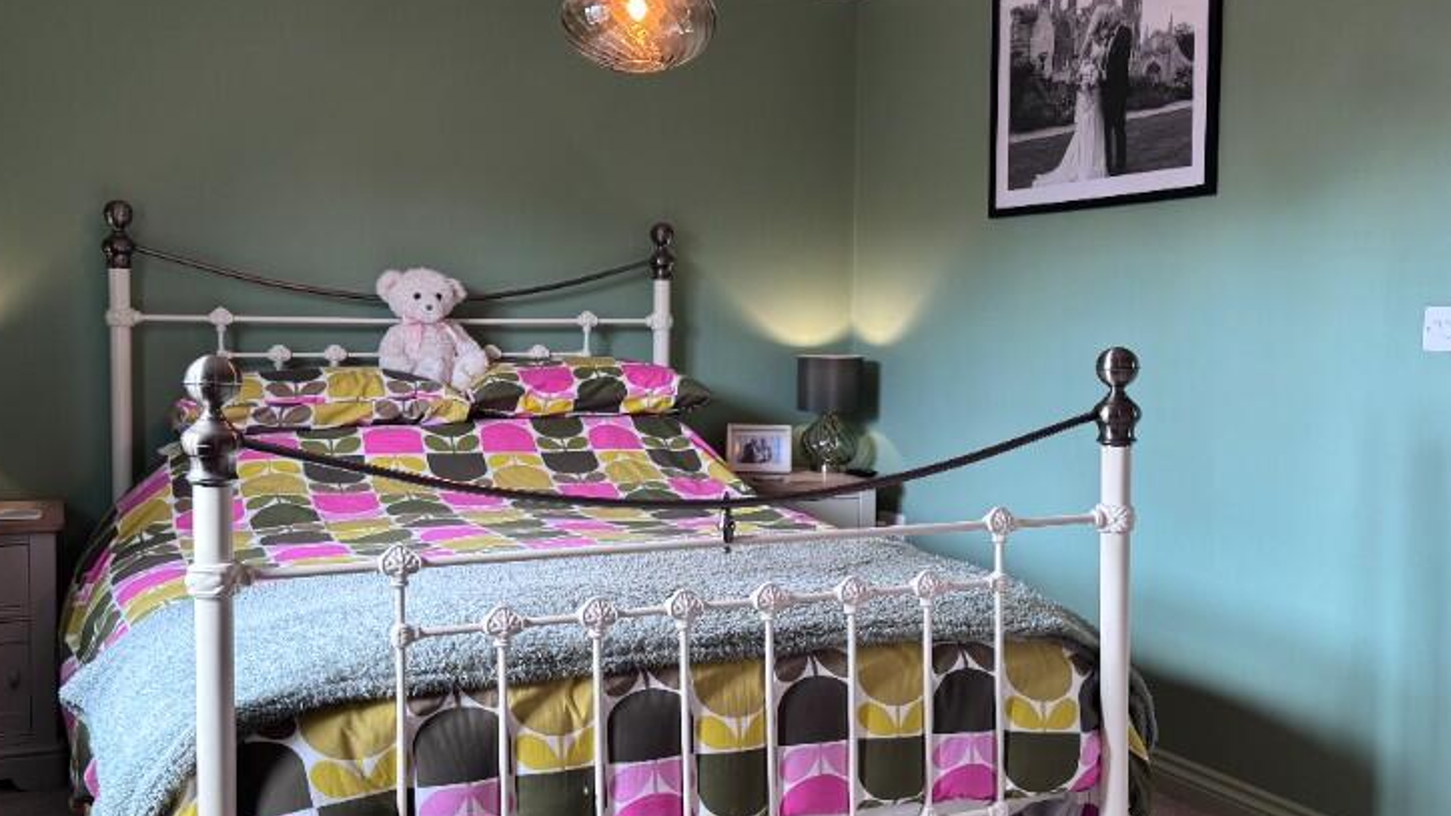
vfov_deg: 32.0
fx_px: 1423
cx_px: 677
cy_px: 407
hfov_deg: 54.0
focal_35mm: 37
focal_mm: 6.76
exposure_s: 1/100
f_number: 1.78
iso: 160
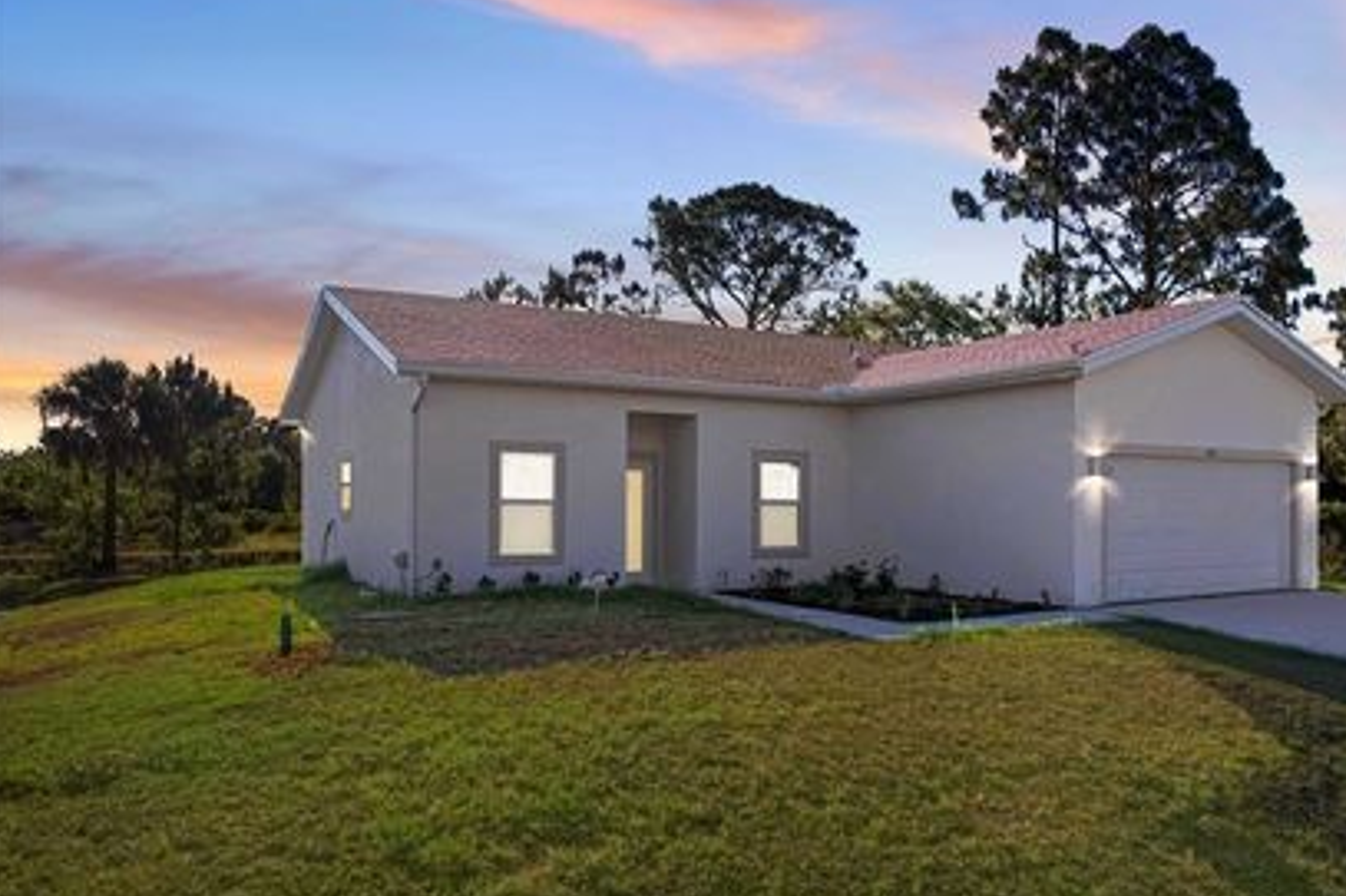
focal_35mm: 27
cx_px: 807
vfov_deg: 47.9
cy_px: 461
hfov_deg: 66.8
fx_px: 1009
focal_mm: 8.38
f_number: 2.8
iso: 100
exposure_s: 1/640
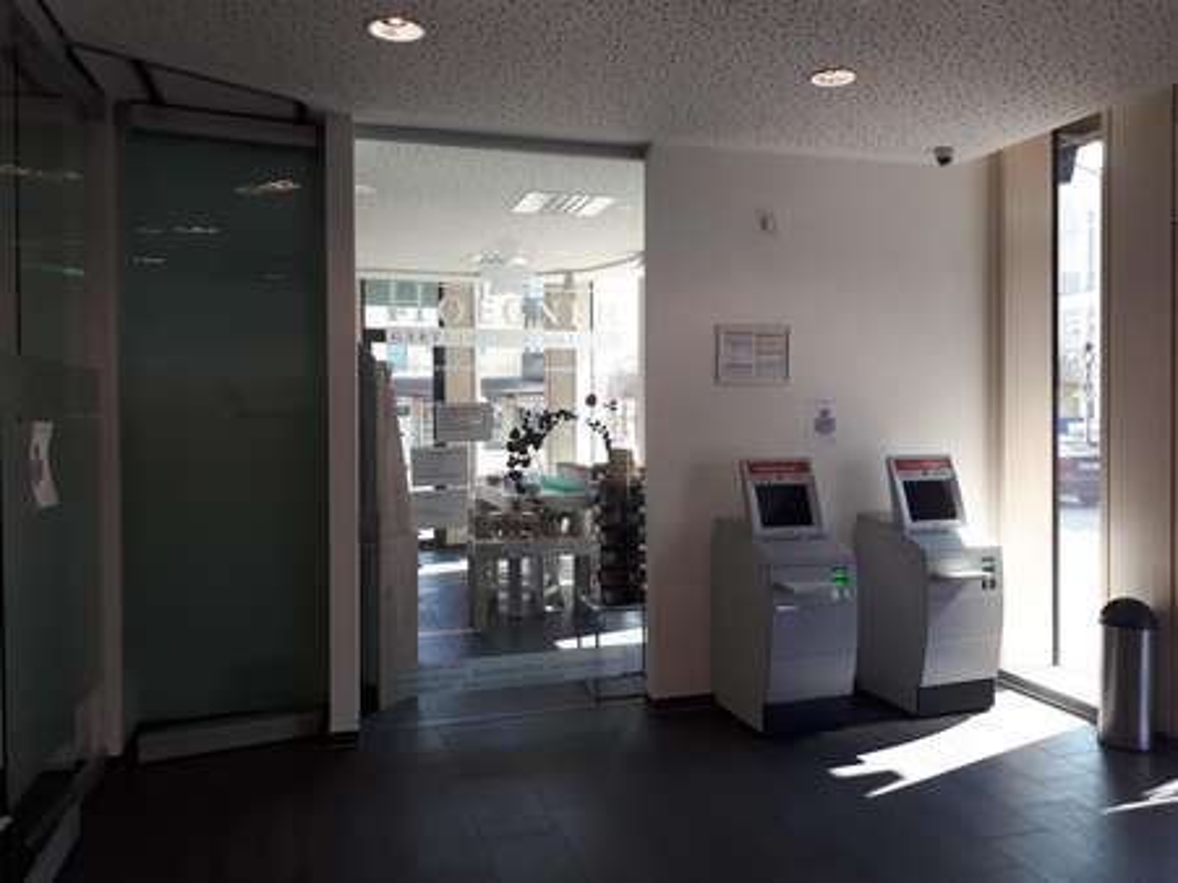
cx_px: 589
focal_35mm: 27
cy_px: 442
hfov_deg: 65.3
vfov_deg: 51.3
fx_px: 919
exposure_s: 1/100
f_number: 1.9
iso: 50
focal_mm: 3.6
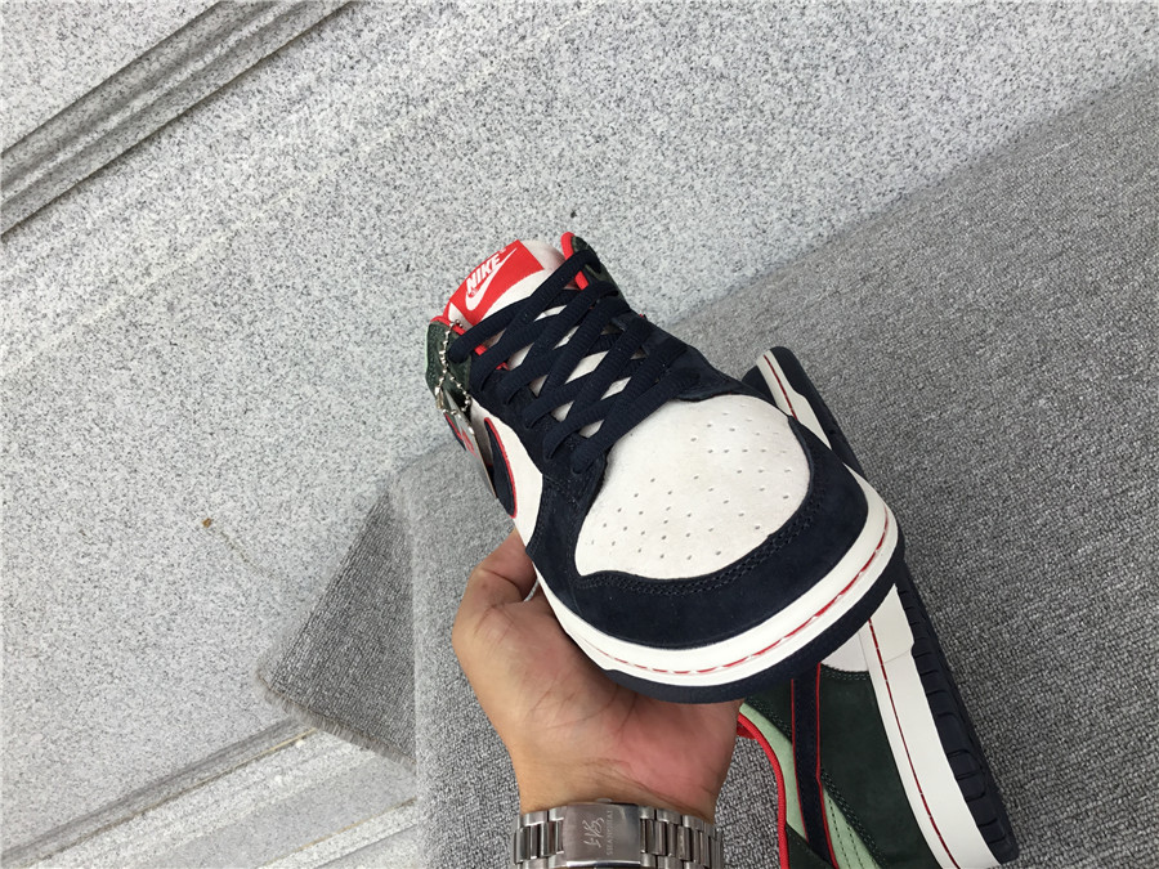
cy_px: 434
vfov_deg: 45.4
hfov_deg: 58.4
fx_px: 1038
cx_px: 580
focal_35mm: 31
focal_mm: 3.3
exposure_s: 1/121
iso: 25
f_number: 2.4
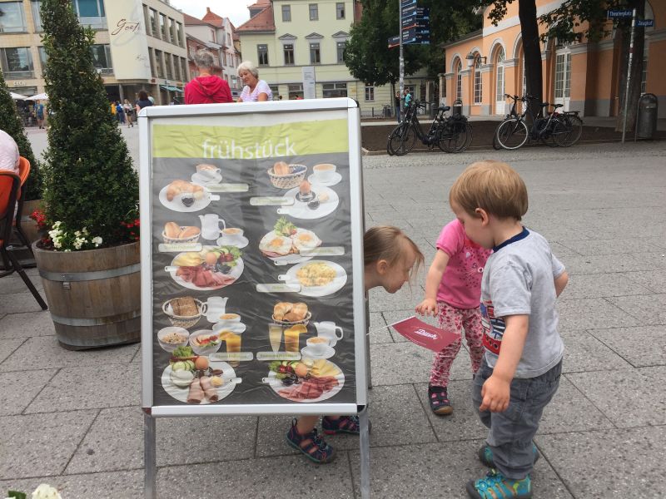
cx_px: 333
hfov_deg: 61.7
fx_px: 558
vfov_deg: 48.2
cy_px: 250
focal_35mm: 29
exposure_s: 1/608
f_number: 2.2
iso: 32
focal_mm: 4.15
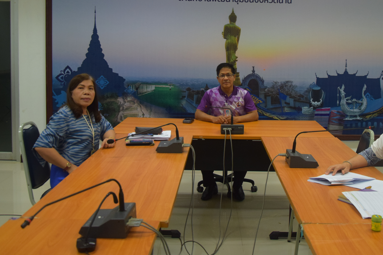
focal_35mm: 44
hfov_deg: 44.6
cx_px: 226
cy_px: 81
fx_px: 465
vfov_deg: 30.5
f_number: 3.8
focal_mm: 21
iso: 1250
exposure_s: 1/200
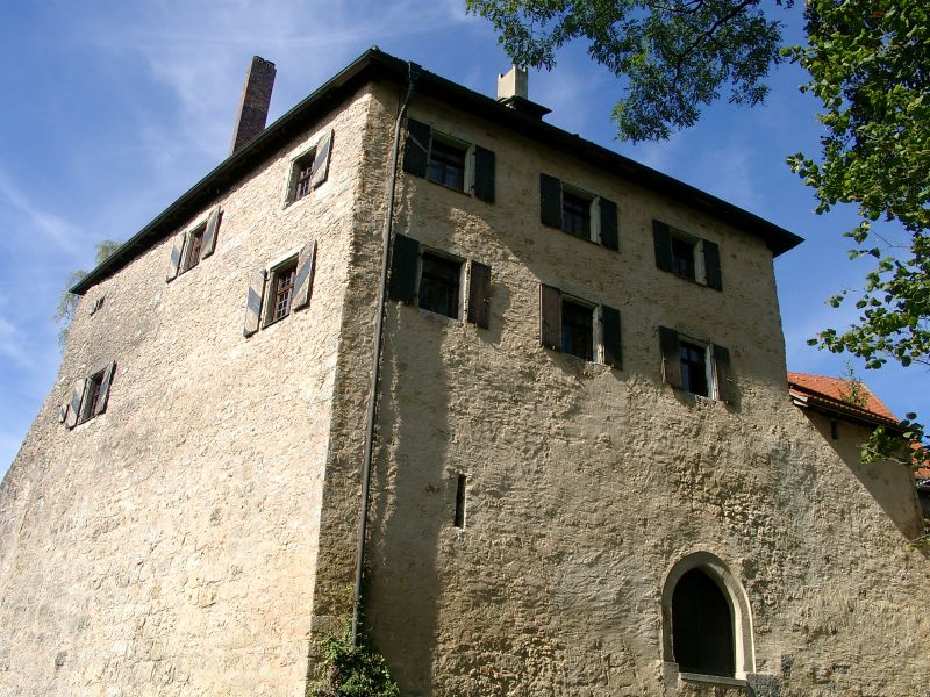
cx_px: 465
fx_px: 913
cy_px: 348
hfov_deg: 54.0
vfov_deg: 41.8
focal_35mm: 34
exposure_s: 1/576
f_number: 4
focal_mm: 7.13
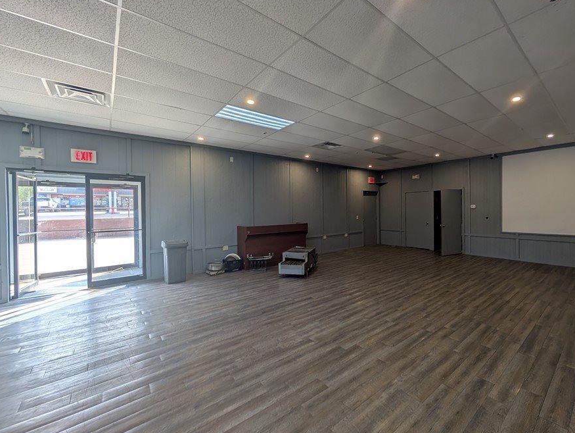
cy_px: 213
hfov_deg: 101.3
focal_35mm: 14
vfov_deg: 85.8
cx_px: 328
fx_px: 233
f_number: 1.7
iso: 73
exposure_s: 1/120
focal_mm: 2.02
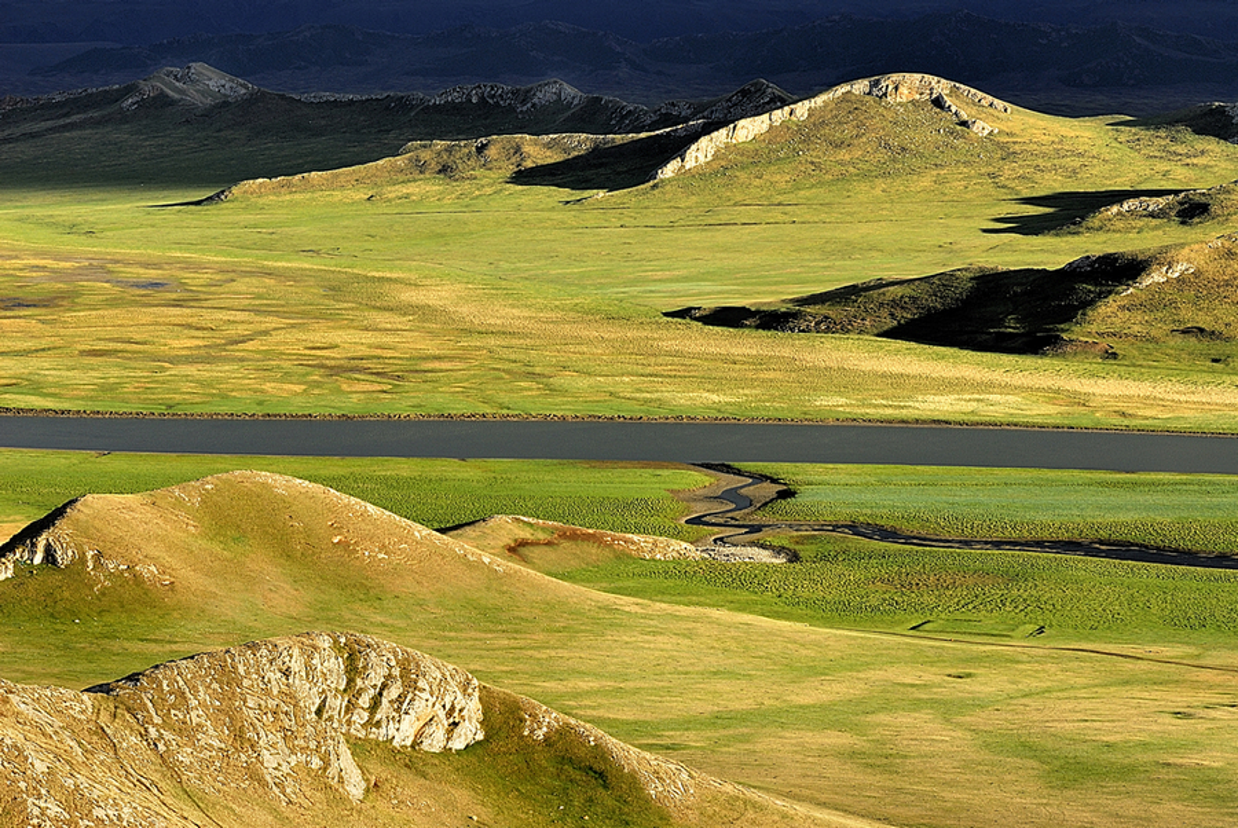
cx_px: 619
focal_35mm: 105
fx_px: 3614
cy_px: 414
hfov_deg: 19.4
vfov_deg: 13.1
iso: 125
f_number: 9
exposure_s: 1/160
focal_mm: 70
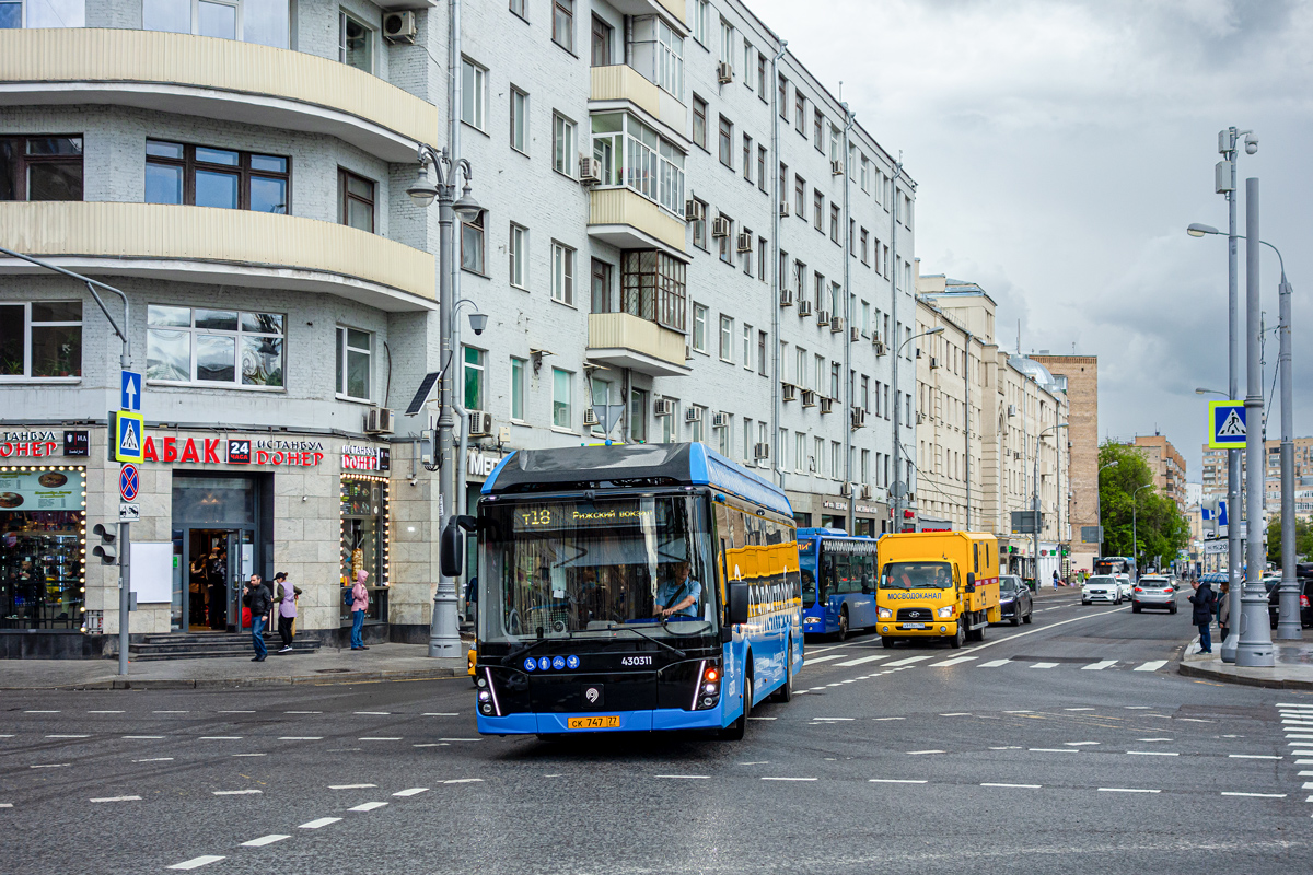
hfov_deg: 41.9
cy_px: 438
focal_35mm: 47
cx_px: 656
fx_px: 1714
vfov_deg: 28.6
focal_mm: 17.4
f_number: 3.5
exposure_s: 1/500
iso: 125
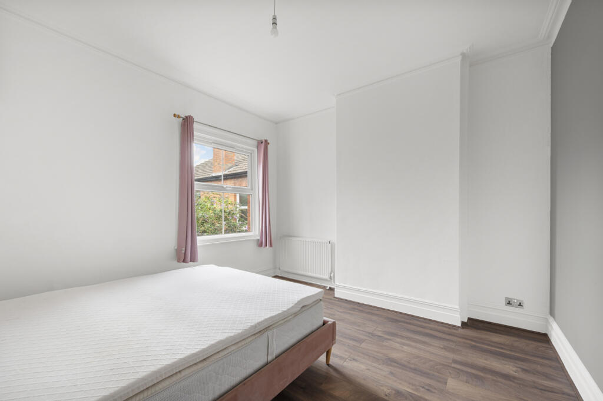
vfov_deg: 81.1
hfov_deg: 104.3
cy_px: 200
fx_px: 234
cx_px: 302
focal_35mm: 14
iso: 200
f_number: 16
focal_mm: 14
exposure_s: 1.3
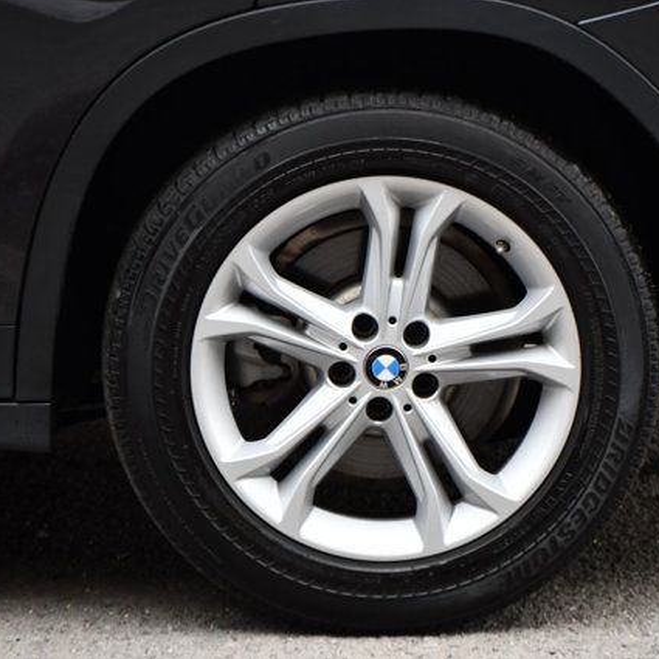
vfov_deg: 8.7
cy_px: 330
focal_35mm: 201
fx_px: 4329
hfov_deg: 8.7
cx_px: 405
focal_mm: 105
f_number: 4.8
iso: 500
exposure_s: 1/250
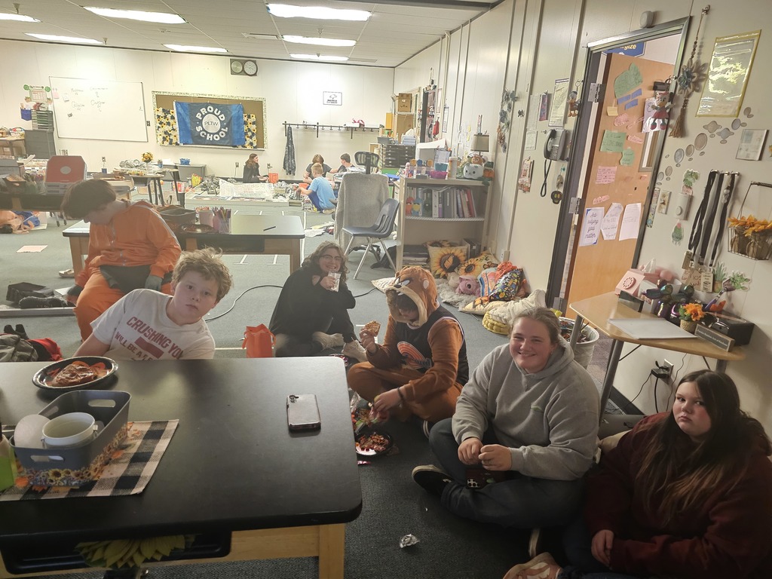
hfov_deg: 73.9
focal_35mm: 23
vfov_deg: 58.9
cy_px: 290
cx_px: 386
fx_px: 513
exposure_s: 1/24
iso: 1250
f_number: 1.7
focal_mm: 6.3
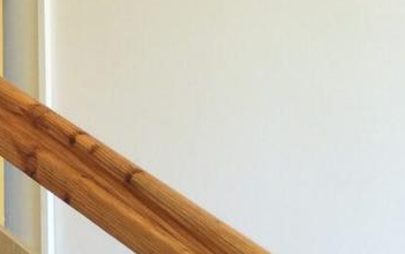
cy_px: -93
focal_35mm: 129
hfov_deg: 14.6
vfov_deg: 9.9
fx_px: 1425
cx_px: -268
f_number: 2.4
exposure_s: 1/25
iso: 40
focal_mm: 3.3
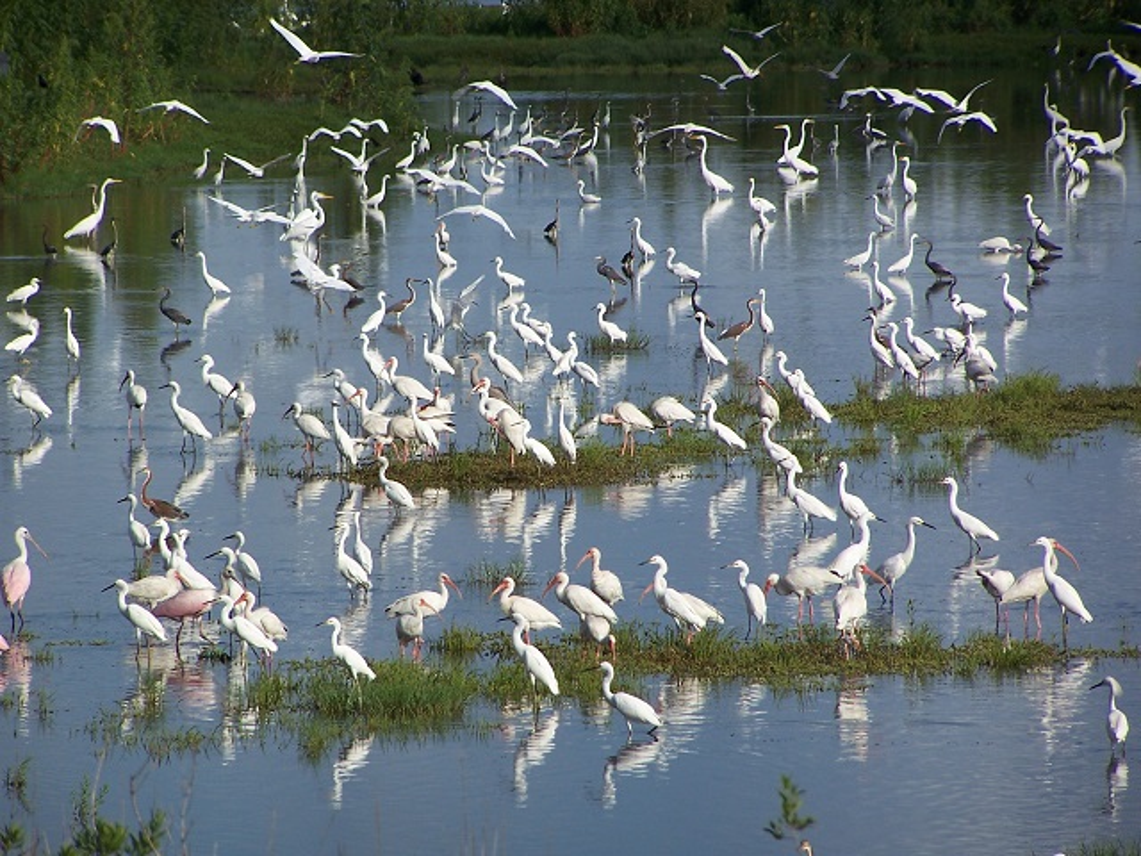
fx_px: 10449
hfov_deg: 6.3
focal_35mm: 317
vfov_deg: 4.7
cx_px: 570
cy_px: 428
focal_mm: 52.6
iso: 80
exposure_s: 1/640
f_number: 3.6
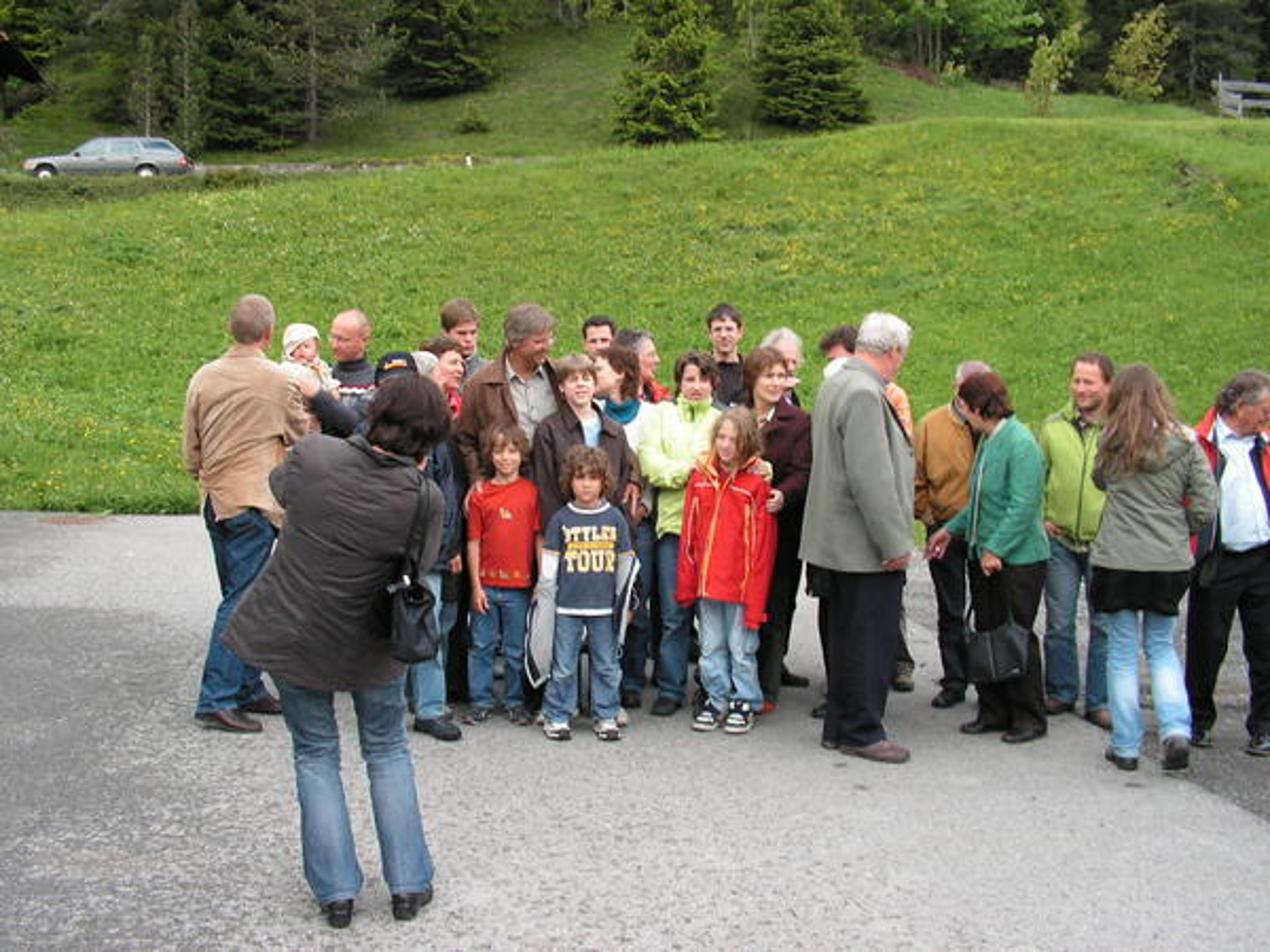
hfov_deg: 51.4
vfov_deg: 39.7
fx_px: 1321
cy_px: 476
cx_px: 635
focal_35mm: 36
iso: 50
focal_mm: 6
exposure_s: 1/50
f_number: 4.8
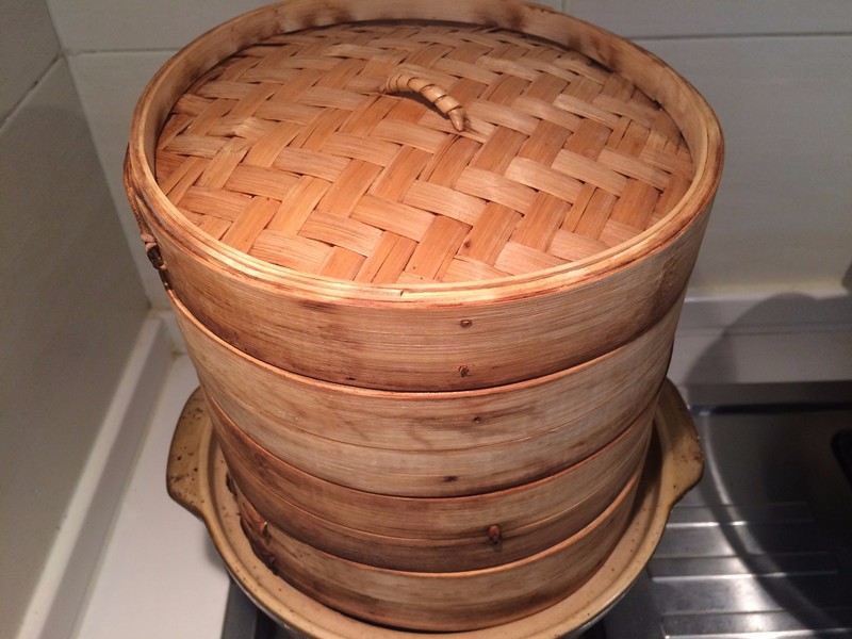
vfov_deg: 48.2
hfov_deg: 61.7
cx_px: 426
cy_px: 320
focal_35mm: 29
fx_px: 714
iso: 64
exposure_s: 1/33
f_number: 2.2
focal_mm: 4.15
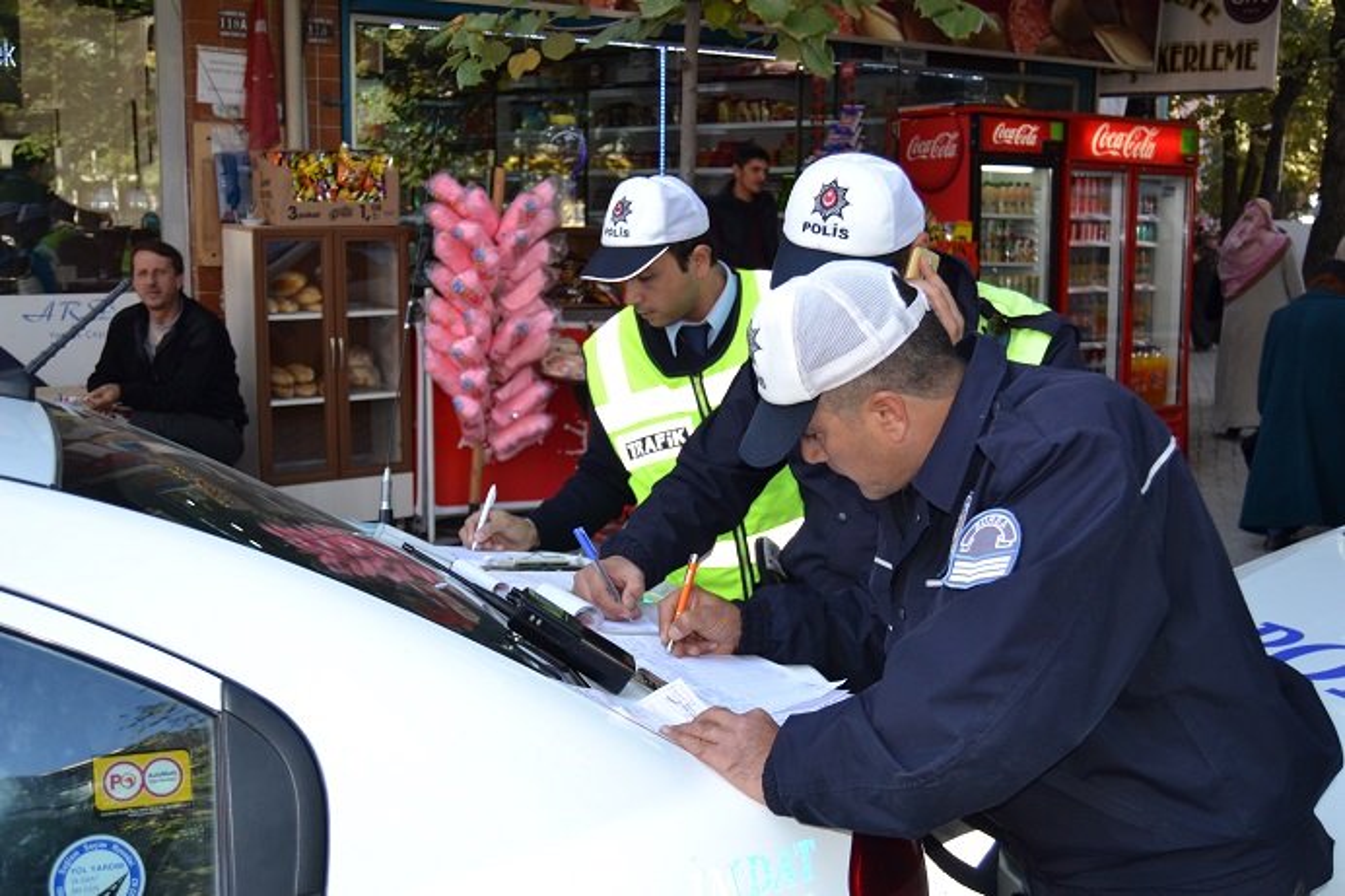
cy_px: 448
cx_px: 672
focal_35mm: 36
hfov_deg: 53.1
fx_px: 1345
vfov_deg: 36.9
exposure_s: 1/125
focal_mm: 24
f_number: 4
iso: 160
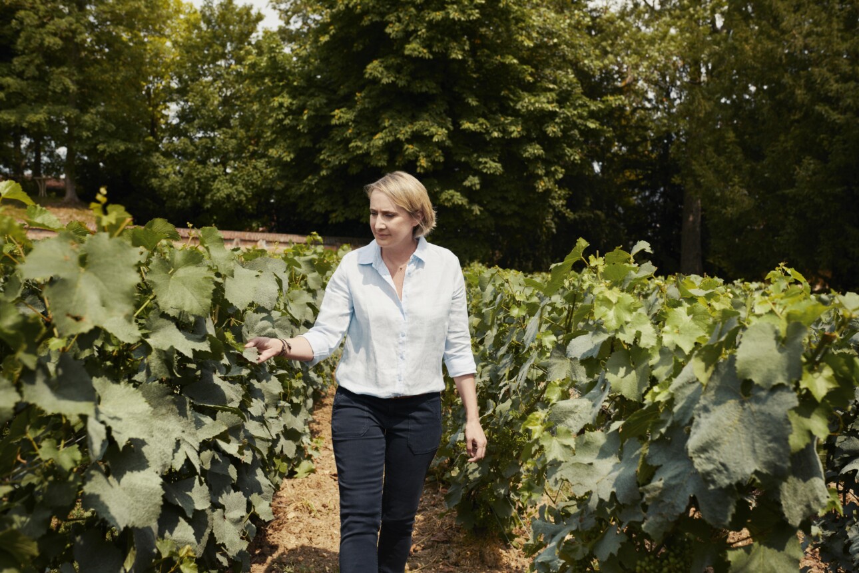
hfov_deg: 54.4
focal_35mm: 35
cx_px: 430
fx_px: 835
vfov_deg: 37.9
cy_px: 286
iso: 400
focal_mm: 35
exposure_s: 1/3200
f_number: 5.6
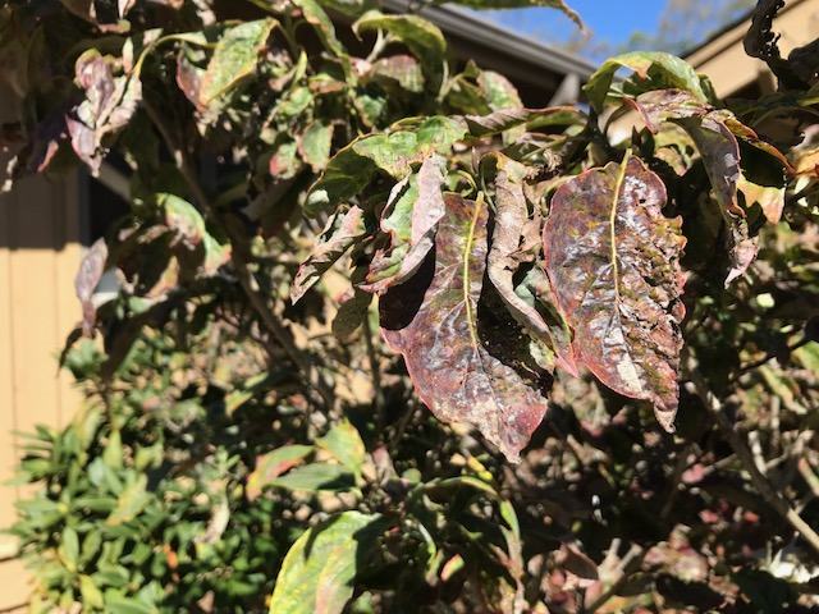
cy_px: 307
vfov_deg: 49.7
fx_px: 662
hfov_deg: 63.4
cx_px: 410
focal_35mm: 28
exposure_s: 1/1064
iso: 20
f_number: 1.8
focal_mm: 3.99
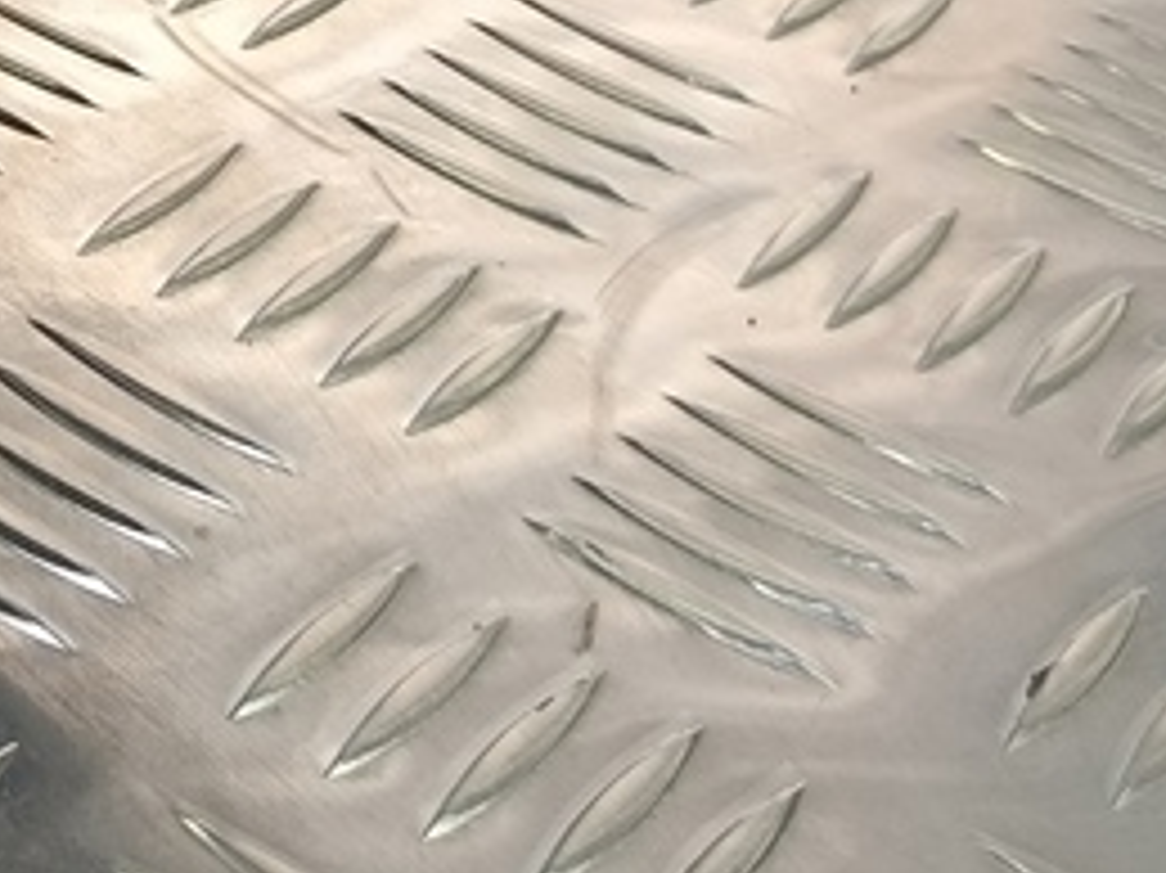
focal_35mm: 91
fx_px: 3064
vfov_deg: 14.8
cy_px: -513
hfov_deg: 17.7
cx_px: -882
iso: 127
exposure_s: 1/100
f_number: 1.6
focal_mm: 4.11
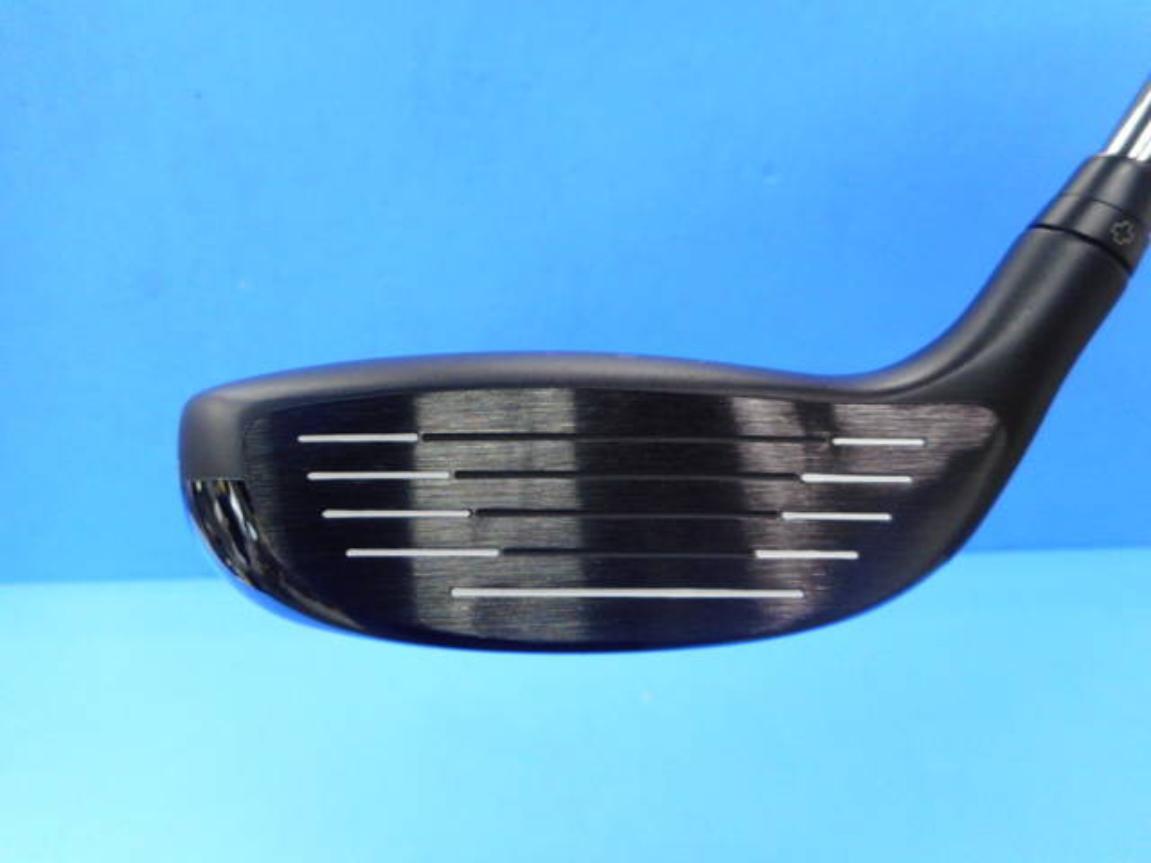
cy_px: 432
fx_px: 831
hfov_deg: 69.4
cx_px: 576
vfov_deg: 54.9
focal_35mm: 25
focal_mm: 4.5
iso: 250
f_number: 3.7
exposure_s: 1/30
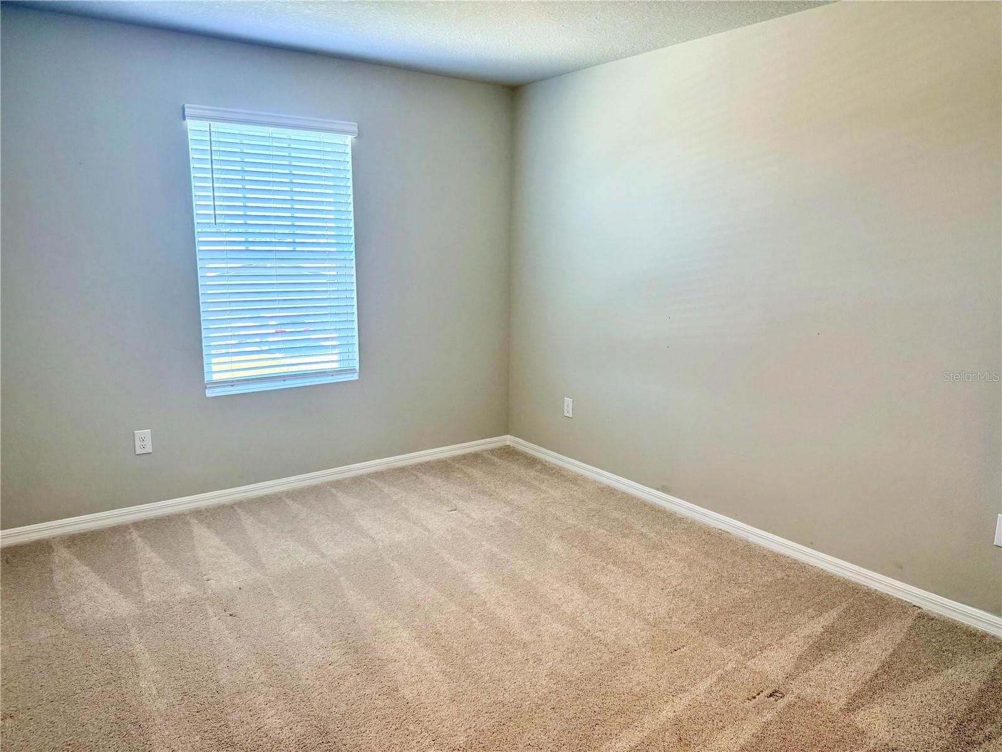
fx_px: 695
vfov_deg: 56.8
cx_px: 501
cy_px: 376
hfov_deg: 71.6
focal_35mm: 24
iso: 200
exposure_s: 1/183
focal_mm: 6.76
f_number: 1.78
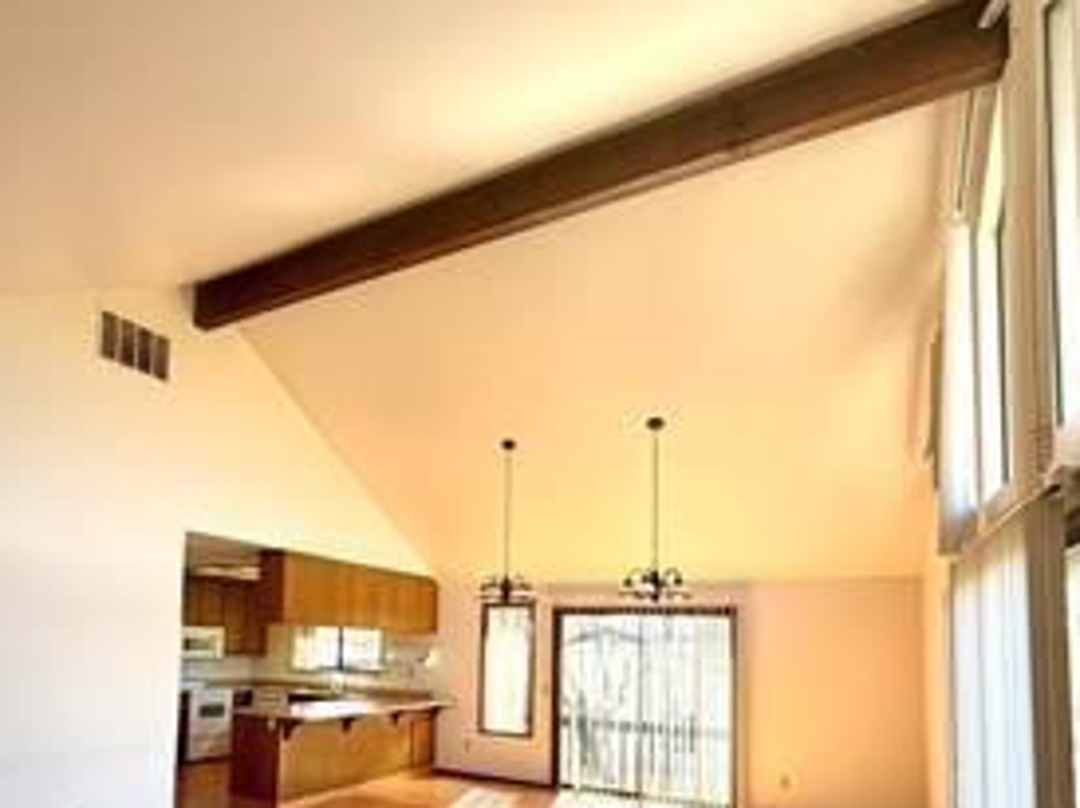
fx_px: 717
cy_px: 597
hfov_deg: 72.0
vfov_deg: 56.2
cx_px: 371
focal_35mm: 23
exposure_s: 1/121
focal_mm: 2.22
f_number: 2.2
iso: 50
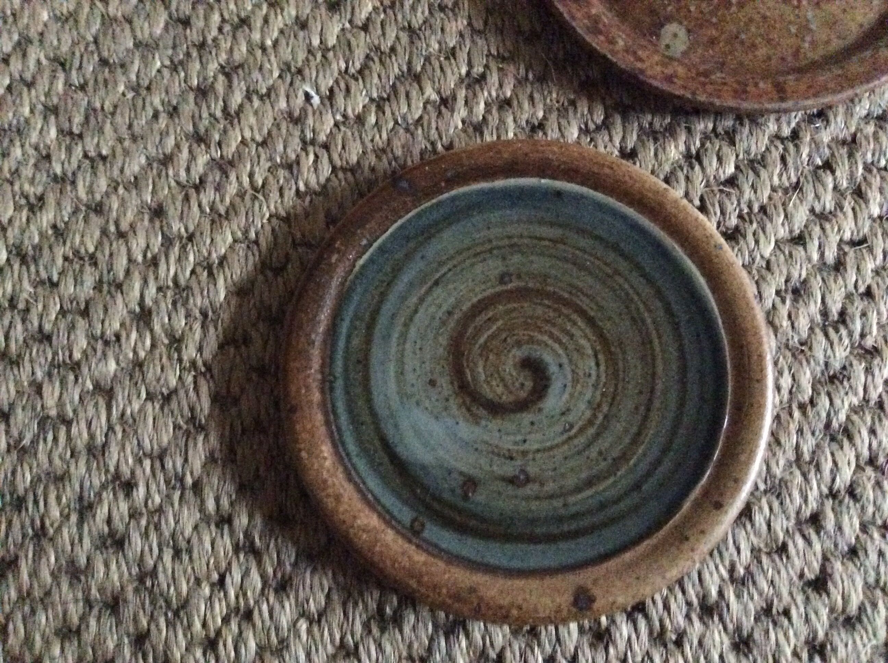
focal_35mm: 32
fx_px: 820
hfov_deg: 56.9
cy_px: 332
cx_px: 444
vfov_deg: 44.1
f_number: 2.4
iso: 800
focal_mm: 3.3
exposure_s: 1/17
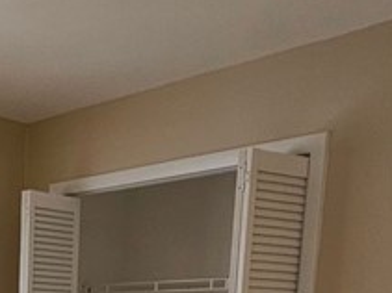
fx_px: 713
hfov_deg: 28.1
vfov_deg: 19.6
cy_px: 464
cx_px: -33
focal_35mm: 63
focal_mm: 2.2
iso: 100
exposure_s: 1/60
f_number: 2.2
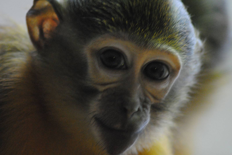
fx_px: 2903
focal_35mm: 450
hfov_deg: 4.6
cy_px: 78
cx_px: 116
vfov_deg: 3.1
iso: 1600
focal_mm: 300
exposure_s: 1/25
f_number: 5.6
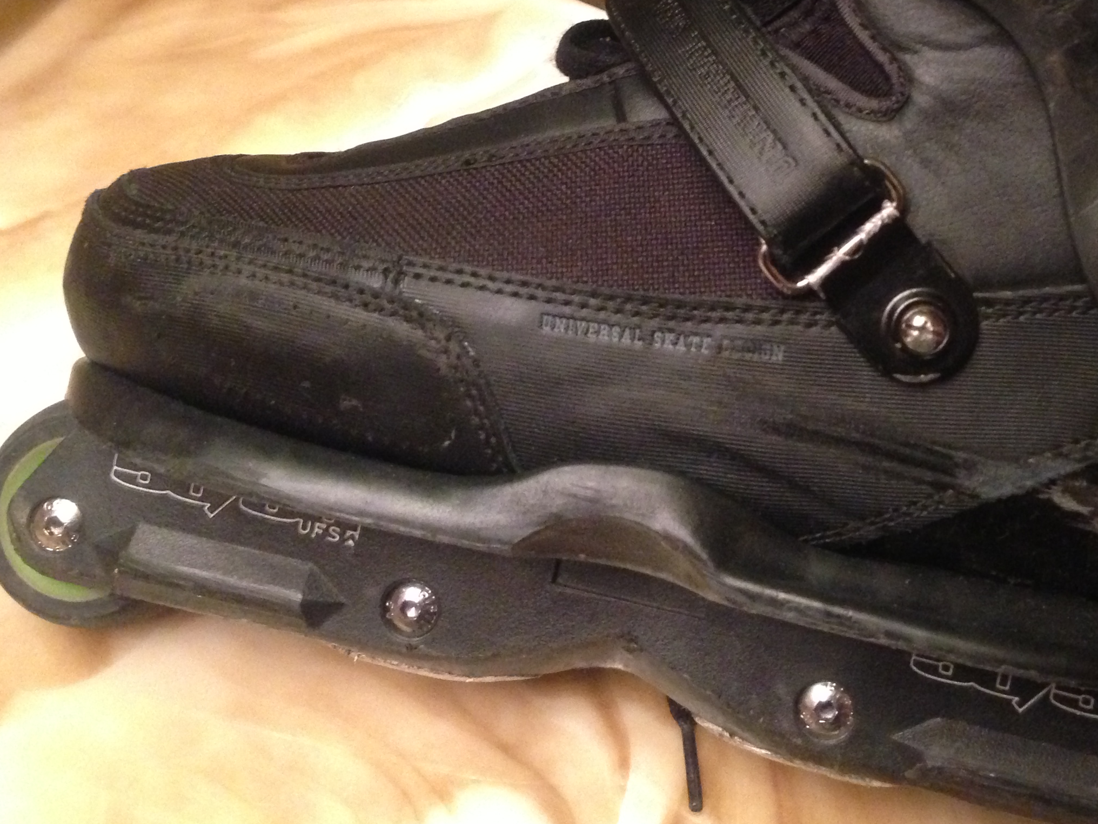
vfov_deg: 27.1
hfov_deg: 35.7
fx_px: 1681
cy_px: 204
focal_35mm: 53
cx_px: 764
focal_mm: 4.13
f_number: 2.4
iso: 640
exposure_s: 1/15
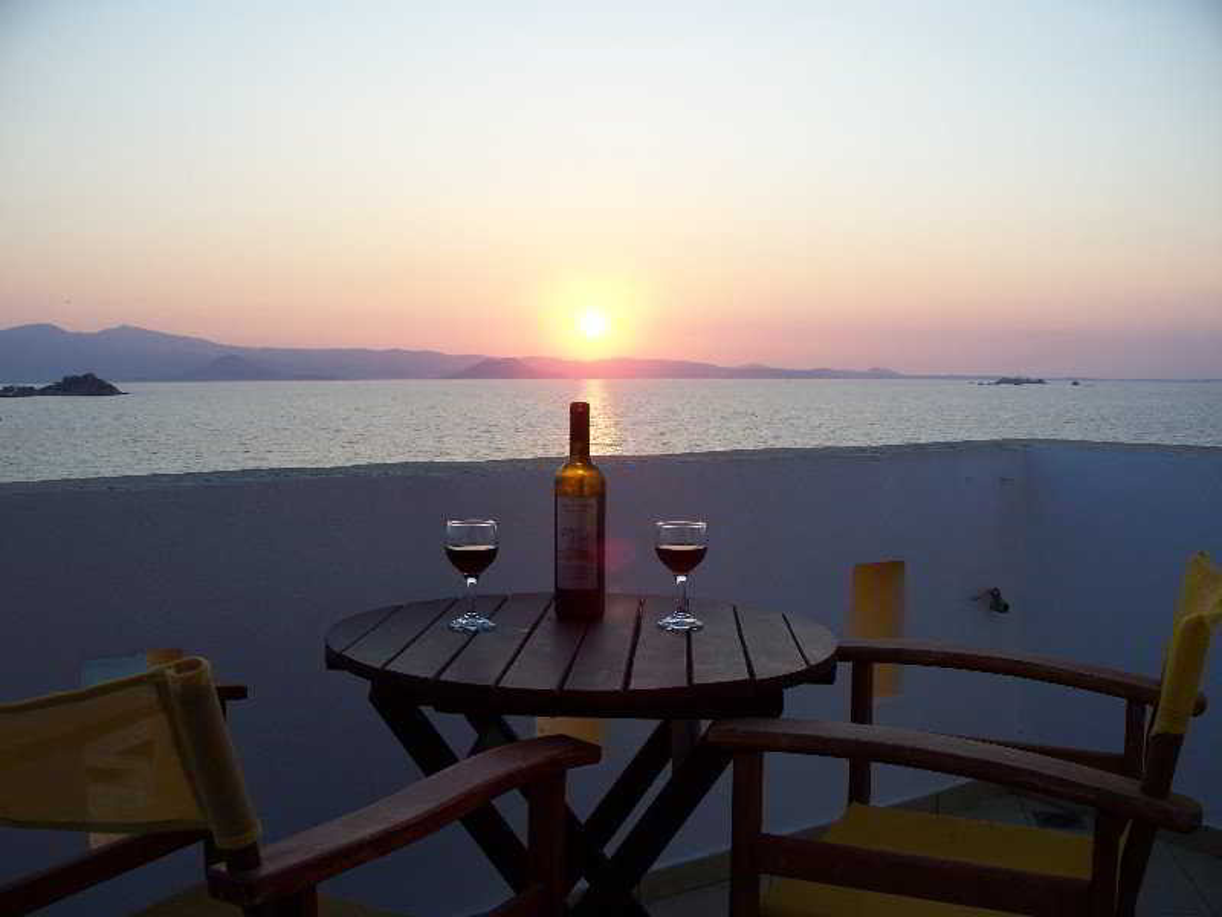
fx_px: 1271
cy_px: 458
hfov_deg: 51.4
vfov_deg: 39.7
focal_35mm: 36
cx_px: 611
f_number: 2.8
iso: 64
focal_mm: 7.54
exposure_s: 1/250
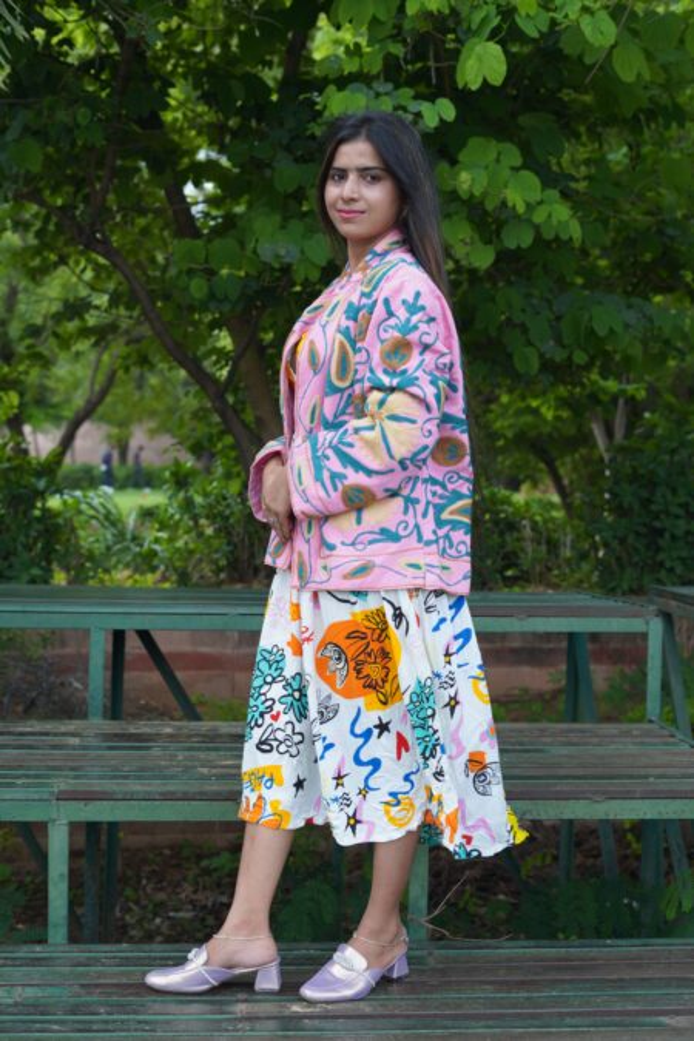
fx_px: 1446
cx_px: 347
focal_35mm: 50
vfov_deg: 39.6
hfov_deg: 27.0
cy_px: 520
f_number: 4
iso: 100
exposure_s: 1/125
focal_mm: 50
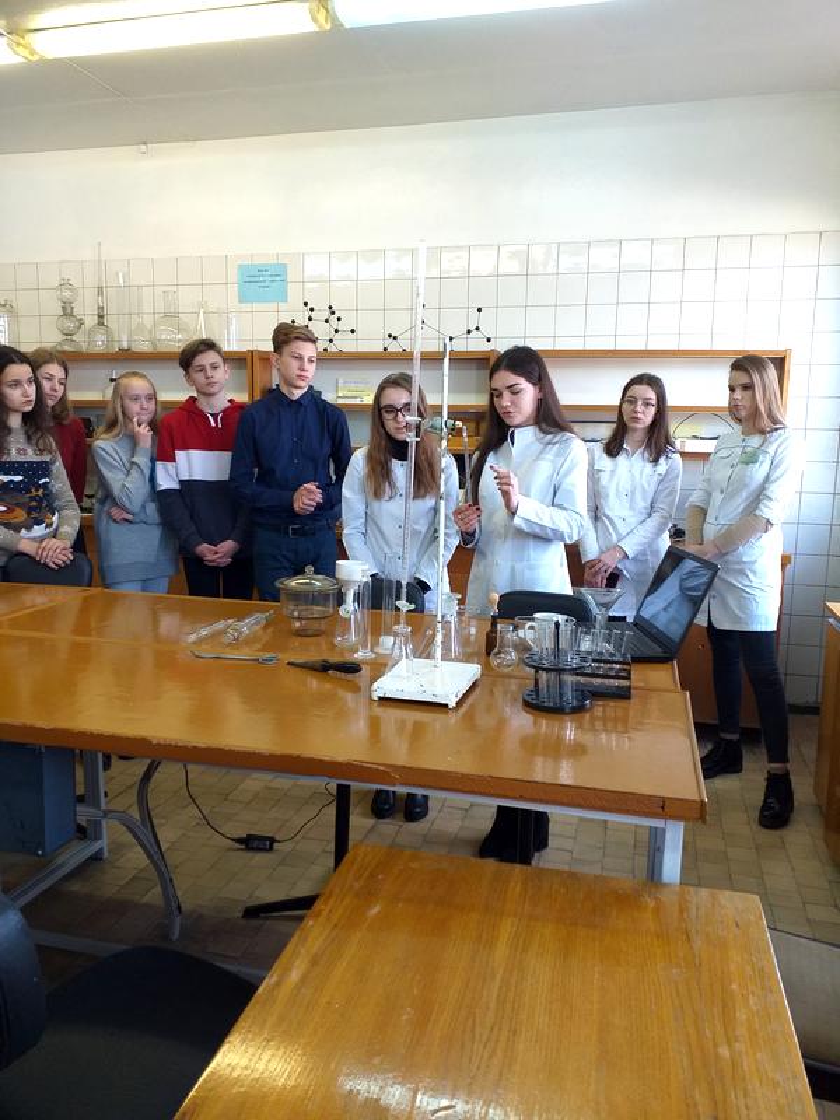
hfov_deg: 51.4
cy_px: 560
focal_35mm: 27
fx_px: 874
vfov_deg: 65.3
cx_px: 420
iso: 64
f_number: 1.9
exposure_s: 1/50
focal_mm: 3.6
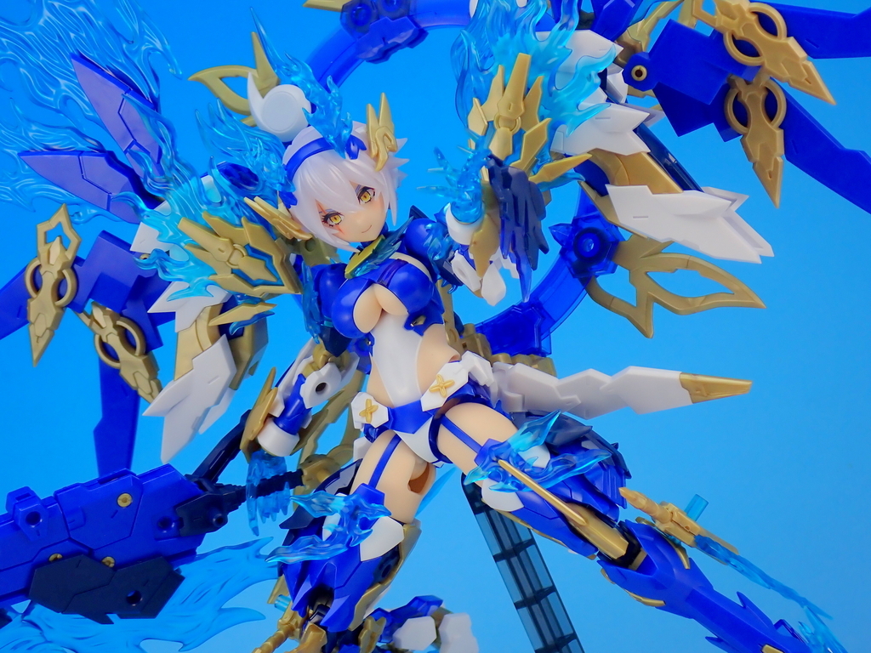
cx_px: 436
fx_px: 2365
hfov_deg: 20.9
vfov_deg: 15.7
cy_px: 326
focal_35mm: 94
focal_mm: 16.79
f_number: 4.7
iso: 100
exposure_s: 1/20
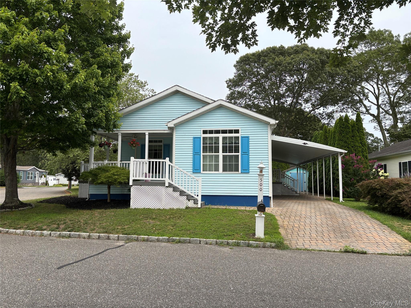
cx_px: 206
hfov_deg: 67.3
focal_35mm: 26
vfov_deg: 53.1
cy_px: 154
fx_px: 309
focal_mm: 5.96
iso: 50
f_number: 1.6
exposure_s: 1/1845
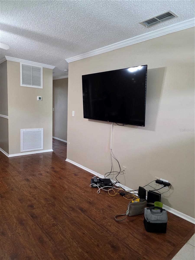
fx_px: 173
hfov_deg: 58.9
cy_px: 130
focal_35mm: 23
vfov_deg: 73.9
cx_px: 98
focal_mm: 6.3
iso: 800
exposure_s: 1/120
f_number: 1.7
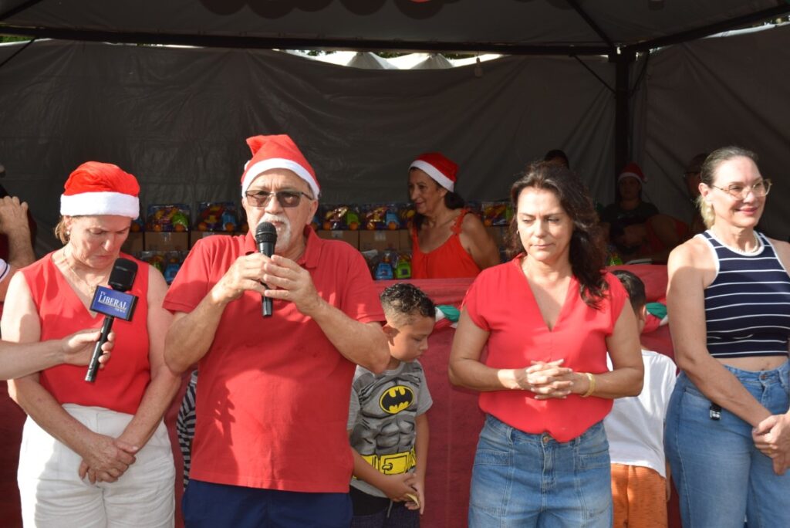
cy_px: 264
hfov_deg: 38.9
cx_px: 395
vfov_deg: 26.5
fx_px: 1120
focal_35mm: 51
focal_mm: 34
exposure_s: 1/160
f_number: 6.3
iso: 100
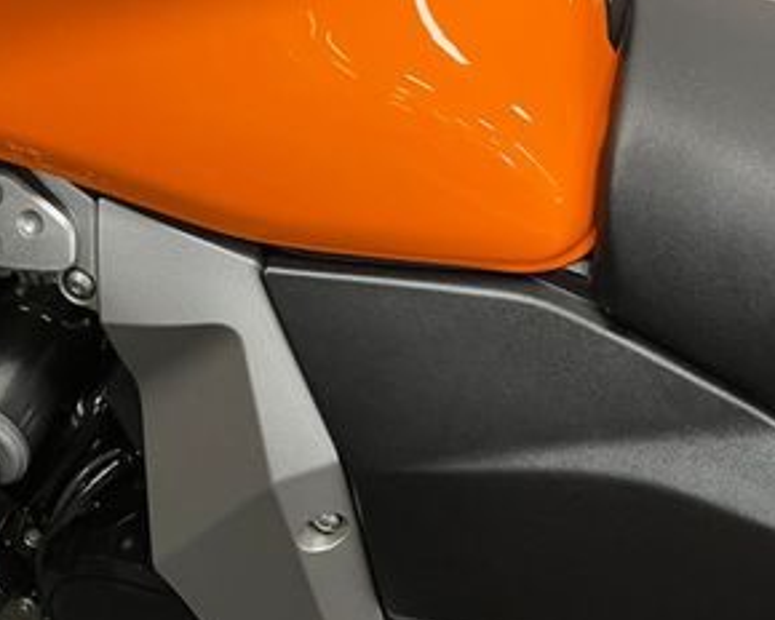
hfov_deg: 31.7
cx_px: 53
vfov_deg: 25.7
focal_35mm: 56
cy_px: -3
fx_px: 1284
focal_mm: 5.1
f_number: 1.6
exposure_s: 1/50
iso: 80
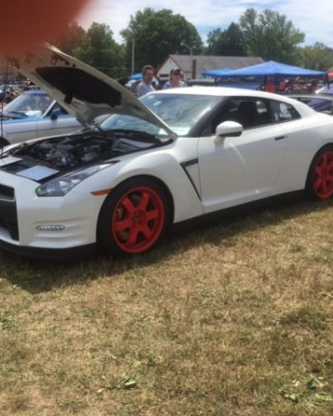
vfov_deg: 47.9
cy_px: 208
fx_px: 468
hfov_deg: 39.2
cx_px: 155
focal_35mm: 38
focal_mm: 4.15
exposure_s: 1/1068
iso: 25
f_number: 2.2
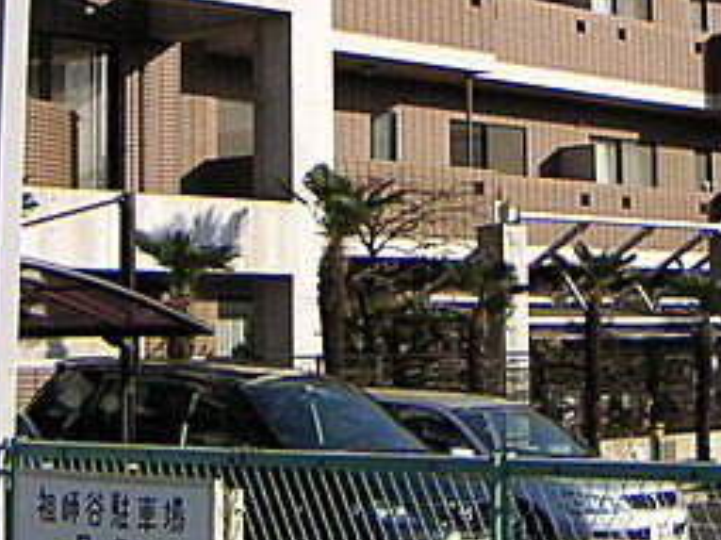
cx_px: 416
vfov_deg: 15.7
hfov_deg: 21.1
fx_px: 1936
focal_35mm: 93
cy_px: 65
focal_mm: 4.8
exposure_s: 1/180
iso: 64
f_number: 6.7
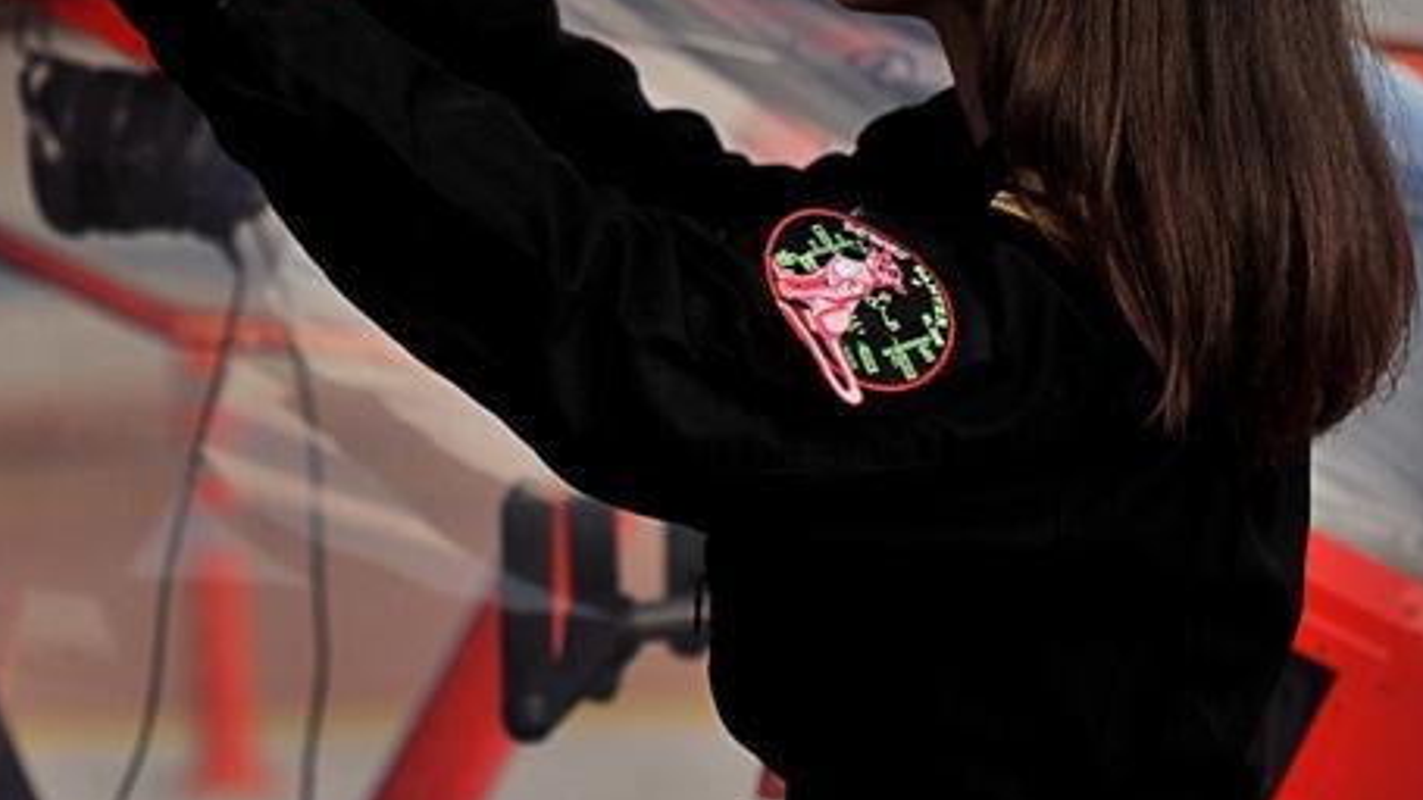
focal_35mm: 354
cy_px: 166
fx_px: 13358
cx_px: 338
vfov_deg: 3.4
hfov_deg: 6.1
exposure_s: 1/2500
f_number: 4.5
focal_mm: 200
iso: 400
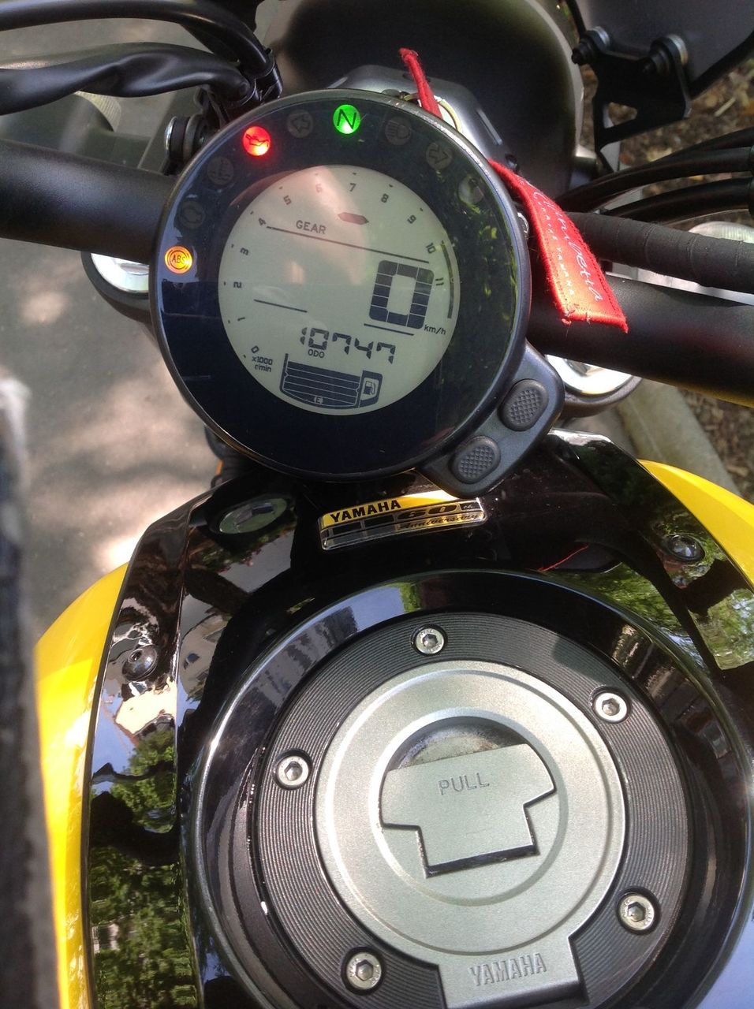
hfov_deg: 40.6
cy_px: 504
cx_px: 377
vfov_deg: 52.7
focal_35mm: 35
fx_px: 1019
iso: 80
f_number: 2.4
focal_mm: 4.28
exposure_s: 1/120
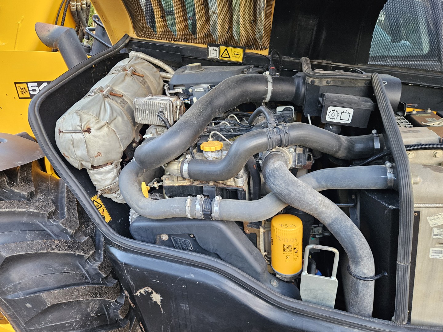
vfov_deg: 58.9
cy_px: 166
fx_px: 294
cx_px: 222
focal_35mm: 23
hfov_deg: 73.9
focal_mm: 5.4
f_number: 1.8
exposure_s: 1/142
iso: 500
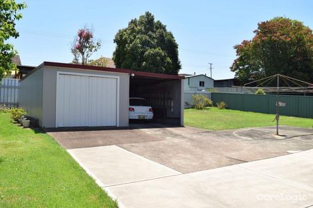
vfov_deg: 39.9
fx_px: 287
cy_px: 104
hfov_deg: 57.2
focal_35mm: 33
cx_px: 156
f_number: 10
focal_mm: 22
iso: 100
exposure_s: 1/200
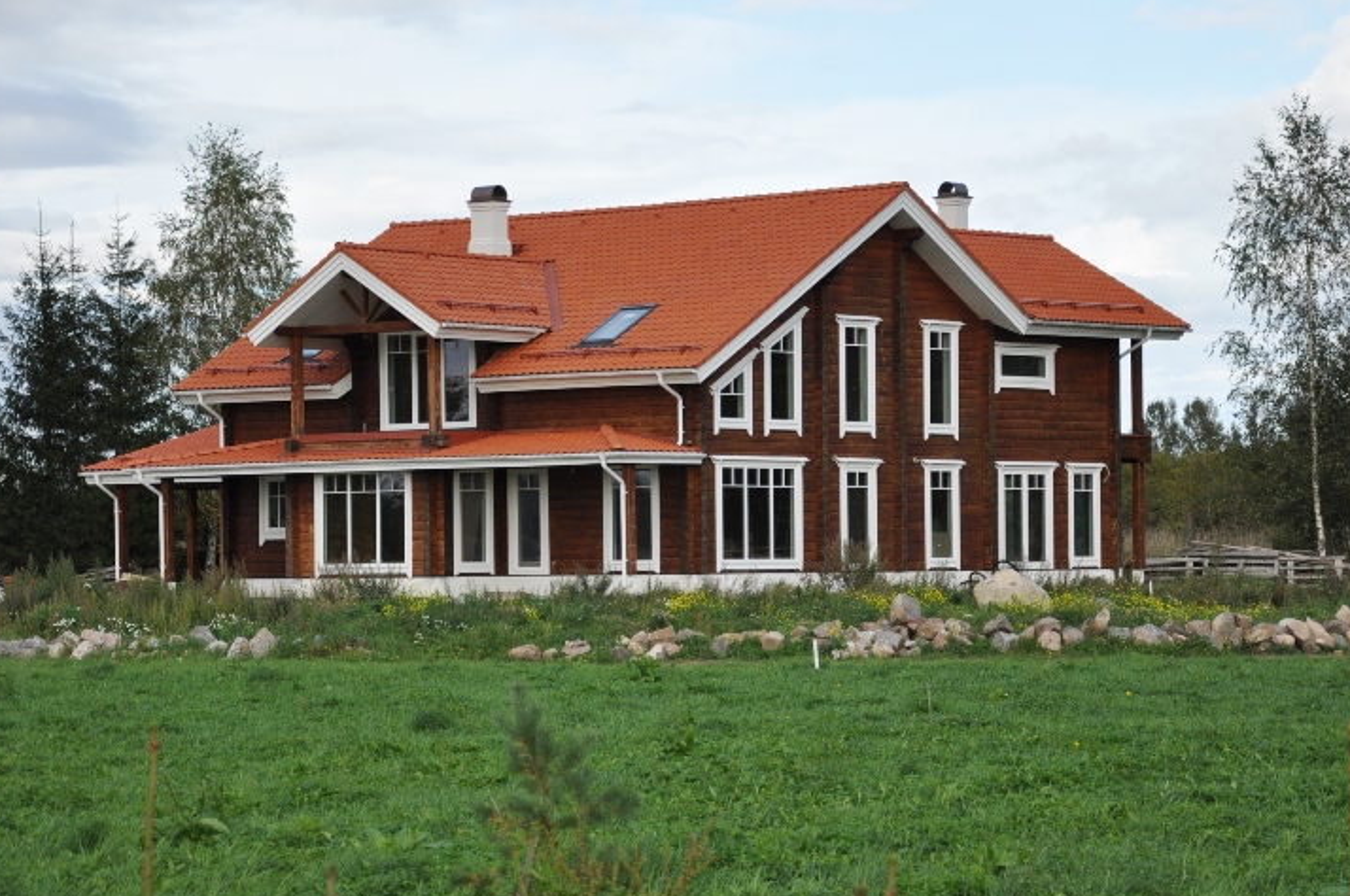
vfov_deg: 12.3
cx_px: 701
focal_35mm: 111
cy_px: 472
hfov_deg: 18.4
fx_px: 4157
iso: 500
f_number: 5.3
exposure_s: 1/1600
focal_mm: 66
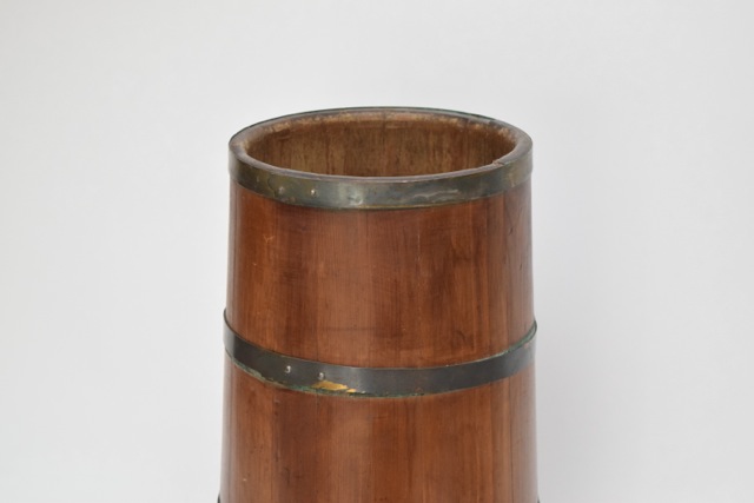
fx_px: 1728
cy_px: 252
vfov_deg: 16.6
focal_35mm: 82
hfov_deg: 24.6
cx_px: 377
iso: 1600
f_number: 5.6
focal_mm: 55
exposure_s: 1/125
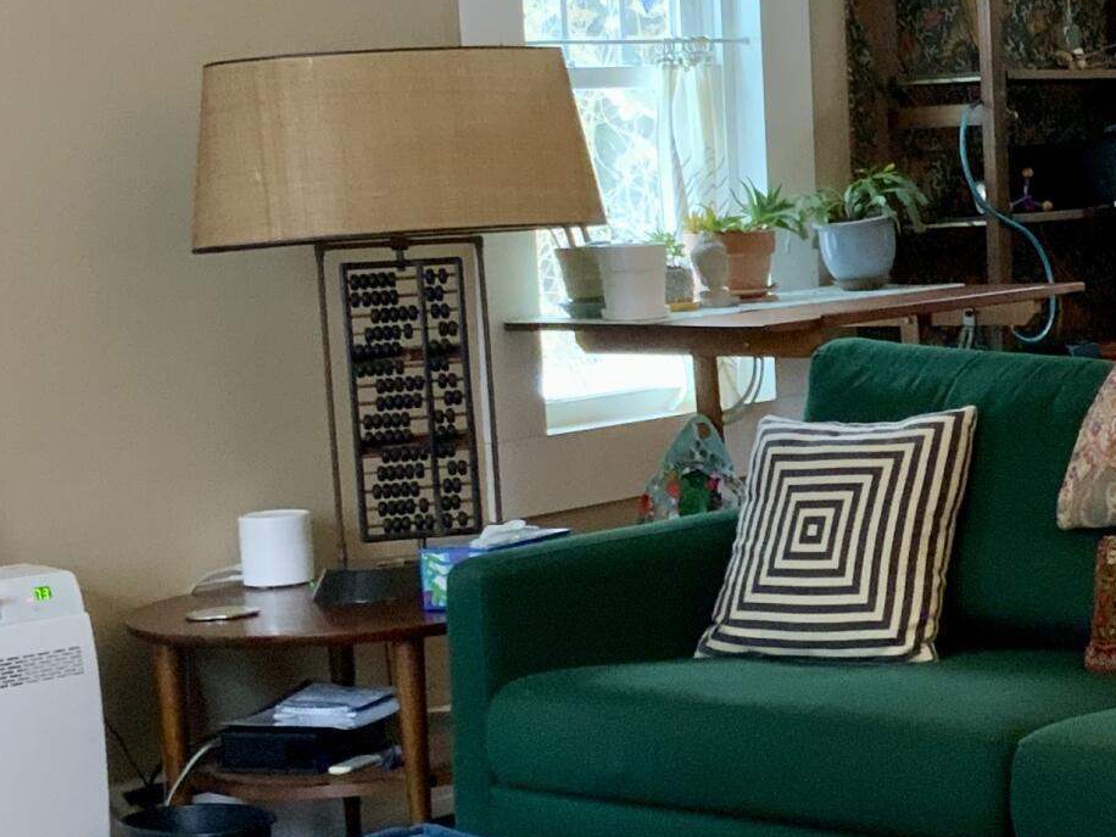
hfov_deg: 20.1
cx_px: 1068
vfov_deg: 15.6
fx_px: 3063
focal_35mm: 95
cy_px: 447
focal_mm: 3
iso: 160
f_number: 1.8
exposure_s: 1/60
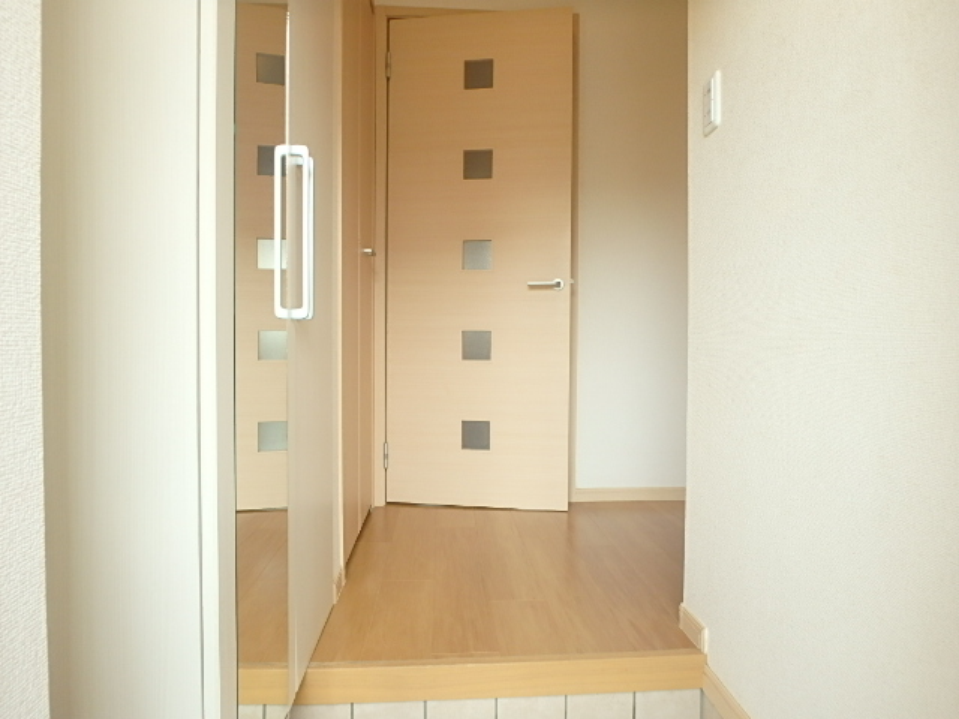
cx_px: 480
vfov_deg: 63.4
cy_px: 360
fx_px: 582
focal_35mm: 21
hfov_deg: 79.0
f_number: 3.5
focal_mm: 3.7
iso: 200
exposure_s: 1/60
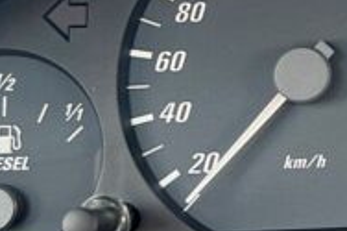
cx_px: 484
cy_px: -24
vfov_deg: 11.7
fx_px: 1107
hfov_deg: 16.6
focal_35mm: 115
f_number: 1.5
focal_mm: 5.7
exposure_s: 1/121
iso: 100
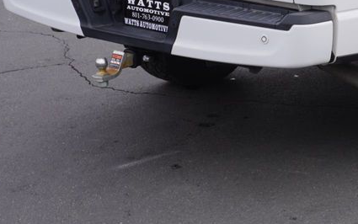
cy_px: -52
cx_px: 392
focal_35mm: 114
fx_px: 1115
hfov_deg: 17.6
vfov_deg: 11.2
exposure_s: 1/100
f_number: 8
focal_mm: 31
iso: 100
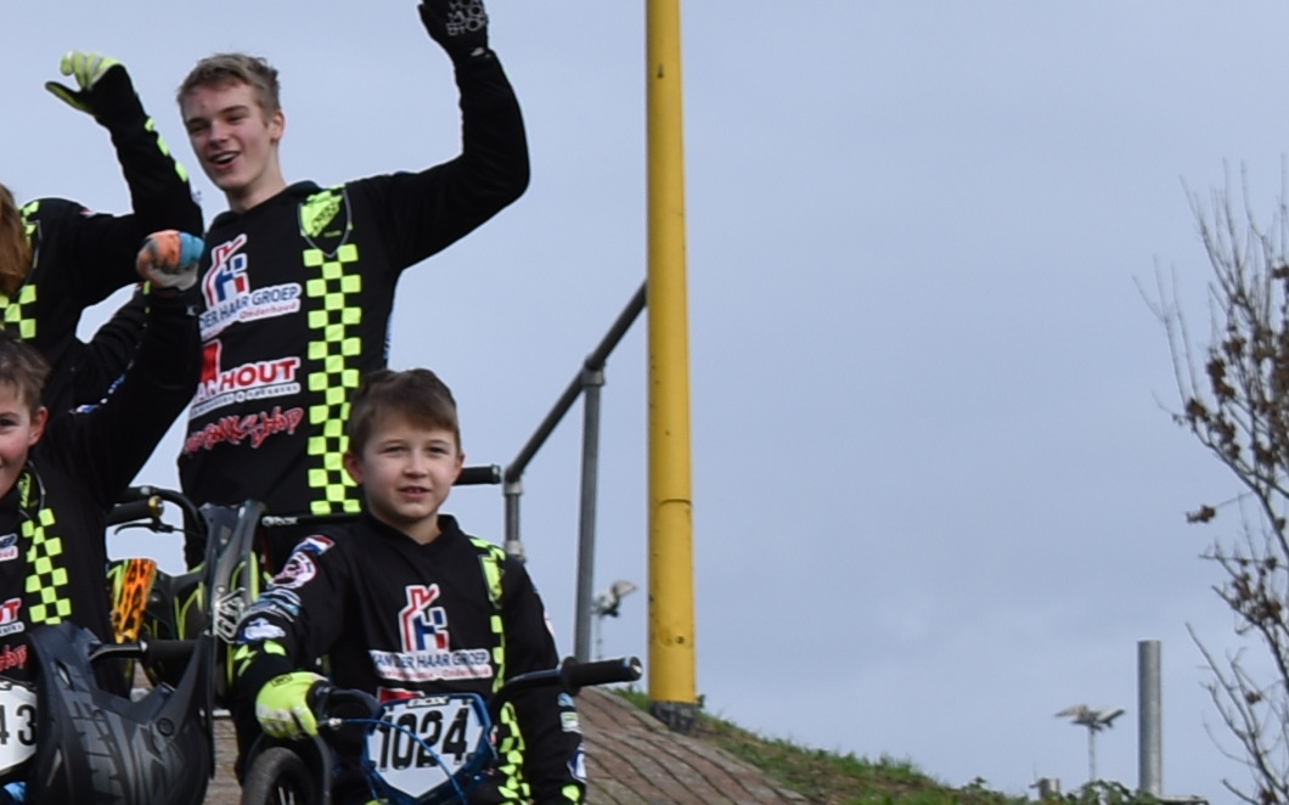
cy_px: 834
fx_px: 6152
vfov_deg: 7.5
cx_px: -1177
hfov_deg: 11.0
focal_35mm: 175
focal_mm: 27
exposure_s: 1/200
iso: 100
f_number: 7.1
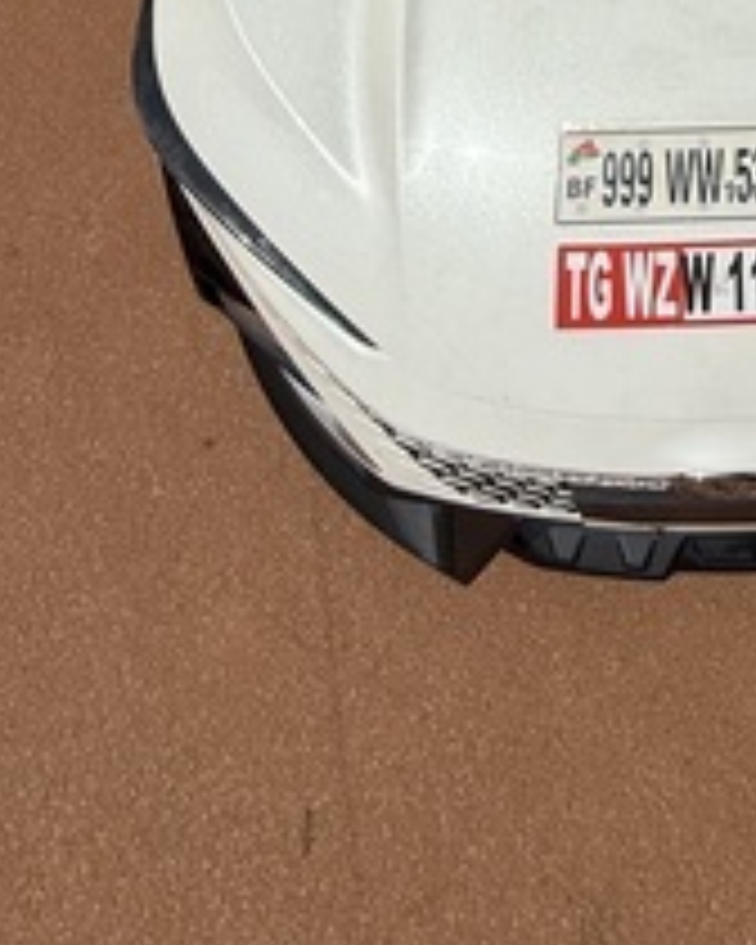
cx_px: 765
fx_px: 1091
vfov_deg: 31.4
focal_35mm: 39
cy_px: -378
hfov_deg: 34.6
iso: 32
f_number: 2.2
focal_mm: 2.22
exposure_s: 1/6173
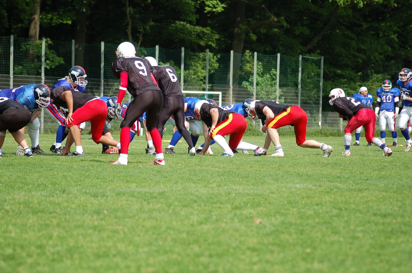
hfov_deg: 11.4
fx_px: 2056
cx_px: 206
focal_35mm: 180
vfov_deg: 7.6
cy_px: 136
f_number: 4.5
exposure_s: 1/1000
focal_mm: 120
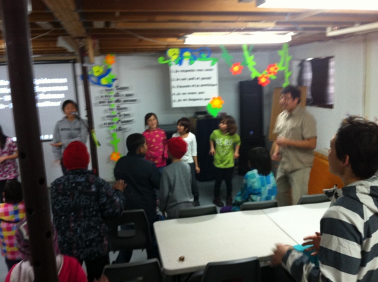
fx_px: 382
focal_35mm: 35
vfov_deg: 40.6
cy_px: 141
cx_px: 189
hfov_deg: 52.7
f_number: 2.8
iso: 125
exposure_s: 1/15
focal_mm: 3.85
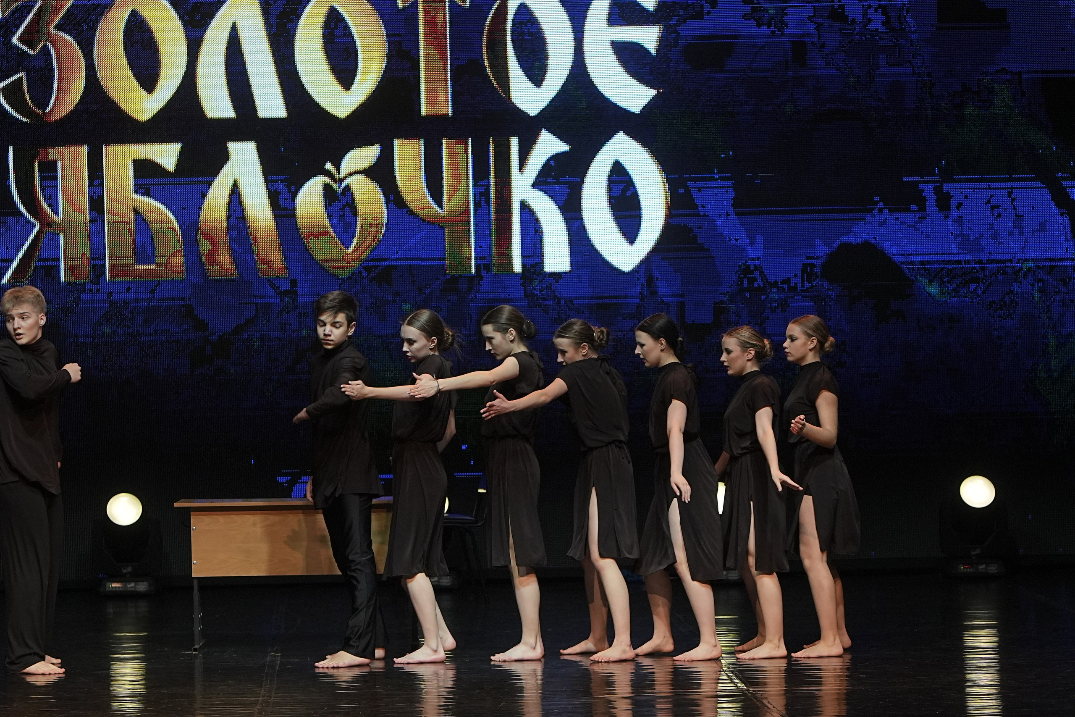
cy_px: 358
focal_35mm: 165
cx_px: 538
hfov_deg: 12.5
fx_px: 4927
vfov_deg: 8.3
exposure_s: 1/400
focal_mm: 110
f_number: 4
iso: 1600
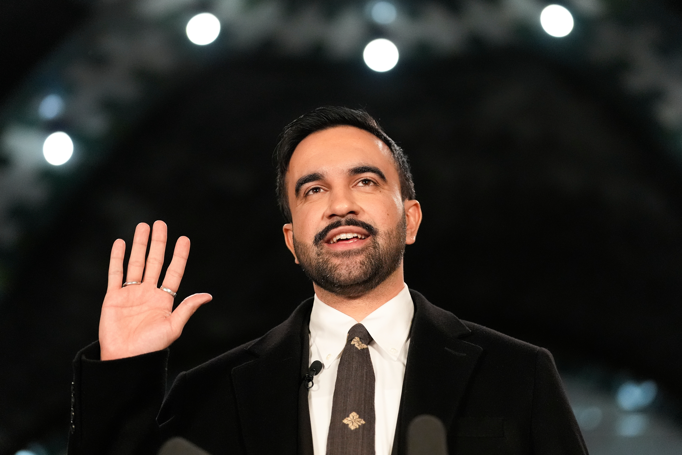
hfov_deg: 17.2
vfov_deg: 11.5
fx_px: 2254
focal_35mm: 119
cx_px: 341
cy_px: 228
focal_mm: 119
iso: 6400
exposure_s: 1/500
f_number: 2.8
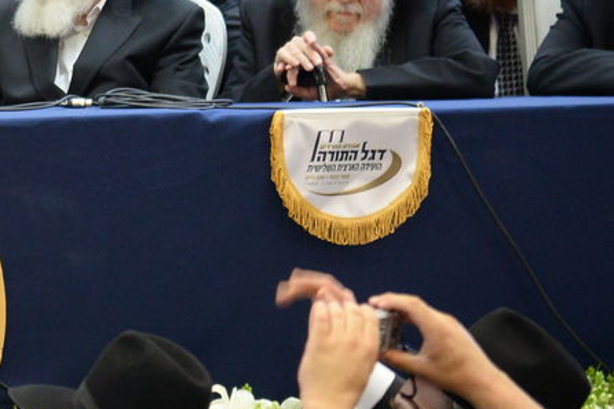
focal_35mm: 377
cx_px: -315
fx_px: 6427
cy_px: 67
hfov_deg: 5.4
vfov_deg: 3.6
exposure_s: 1/60
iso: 2500
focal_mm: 120
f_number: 4
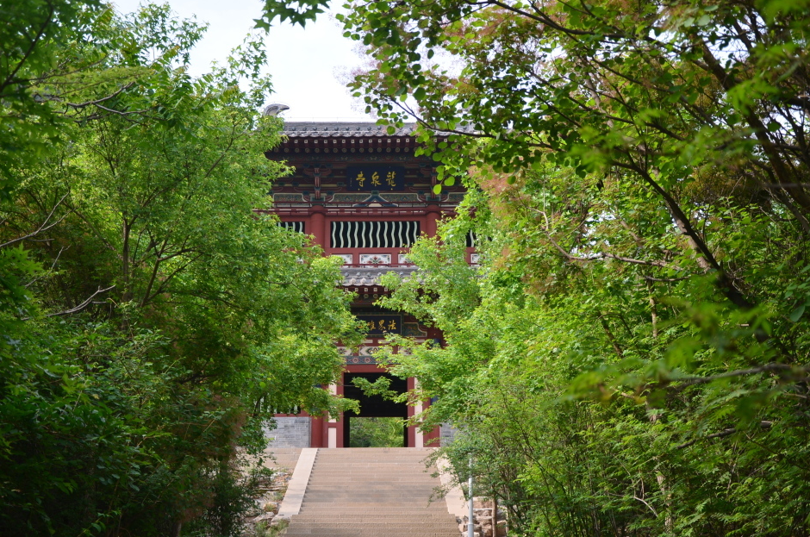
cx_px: 391
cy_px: 281
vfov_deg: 27.4
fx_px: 1100
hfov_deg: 40.4
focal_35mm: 49
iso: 200
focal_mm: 30
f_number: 4.2
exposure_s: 1/500
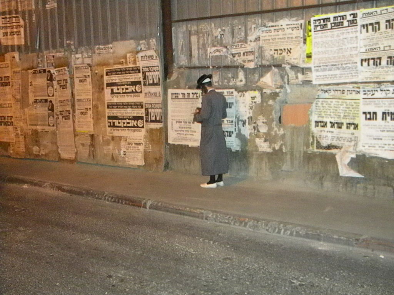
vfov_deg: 39.7
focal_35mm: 36
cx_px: 197
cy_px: 148
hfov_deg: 51.4
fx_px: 410
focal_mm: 6.4
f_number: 3.7
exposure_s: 1/30
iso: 3200
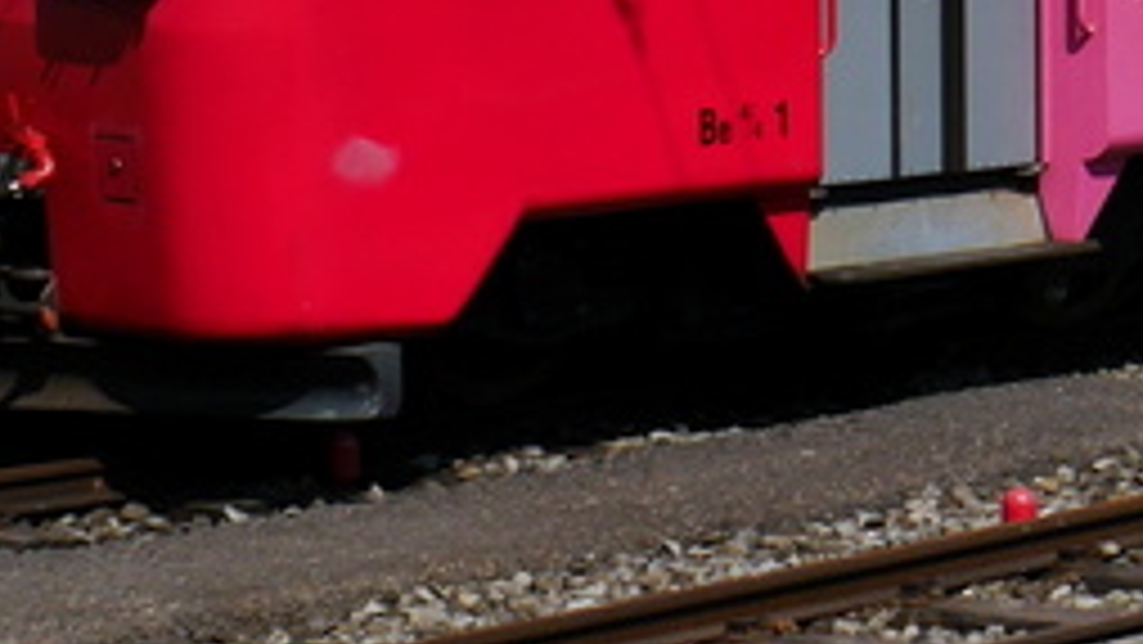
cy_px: -158
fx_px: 7488
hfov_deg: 8.6
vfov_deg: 4.9
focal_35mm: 247
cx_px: 1440
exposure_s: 1/640
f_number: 10
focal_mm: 24
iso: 160
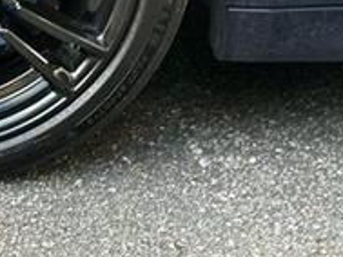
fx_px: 1269
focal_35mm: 128
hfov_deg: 14.8
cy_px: -81
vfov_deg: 11.3
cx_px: -87
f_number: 1.78
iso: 250
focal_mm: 6.76
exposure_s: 1/60
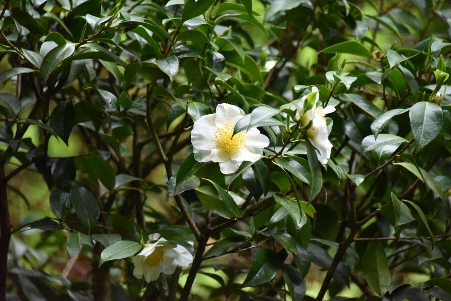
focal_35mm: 300
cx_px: 226
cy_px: 150
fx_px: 3759
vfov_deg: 4.6
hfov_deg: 6.9
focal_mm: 300
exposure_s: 1/640
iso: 11400
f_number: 5.6
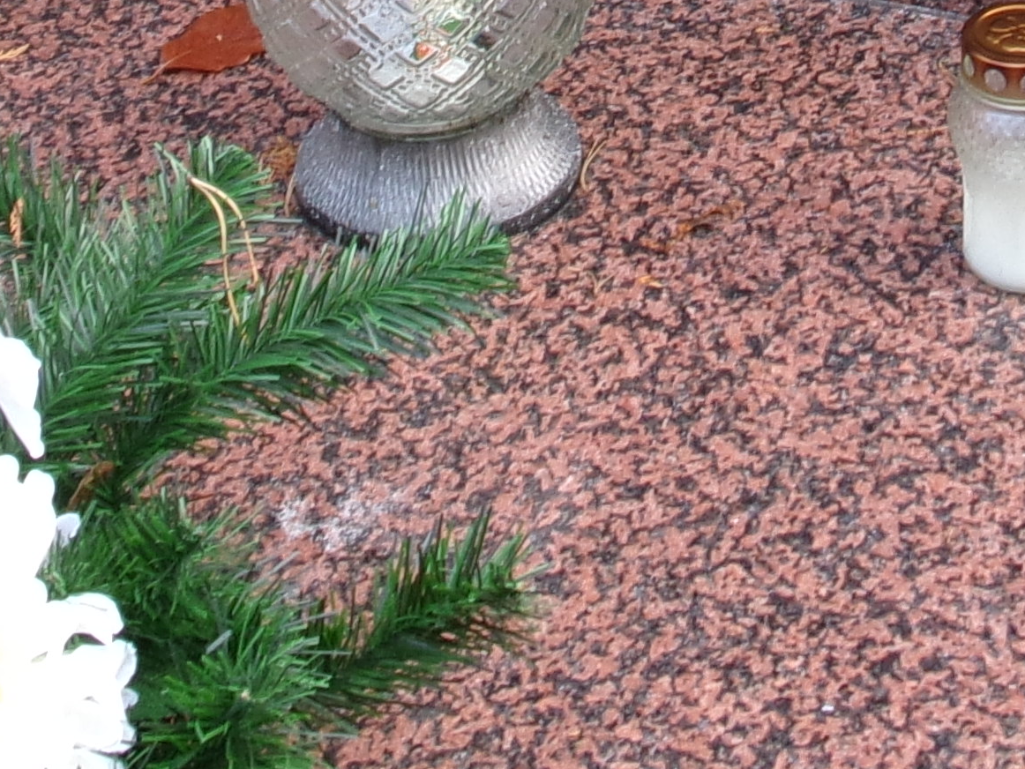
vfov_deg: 12.1
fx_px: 3287
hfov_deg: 17.7
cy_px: -661
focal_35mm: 111
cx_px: 639
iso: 100
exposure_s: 1/50
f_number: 3.9
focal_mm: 5.1
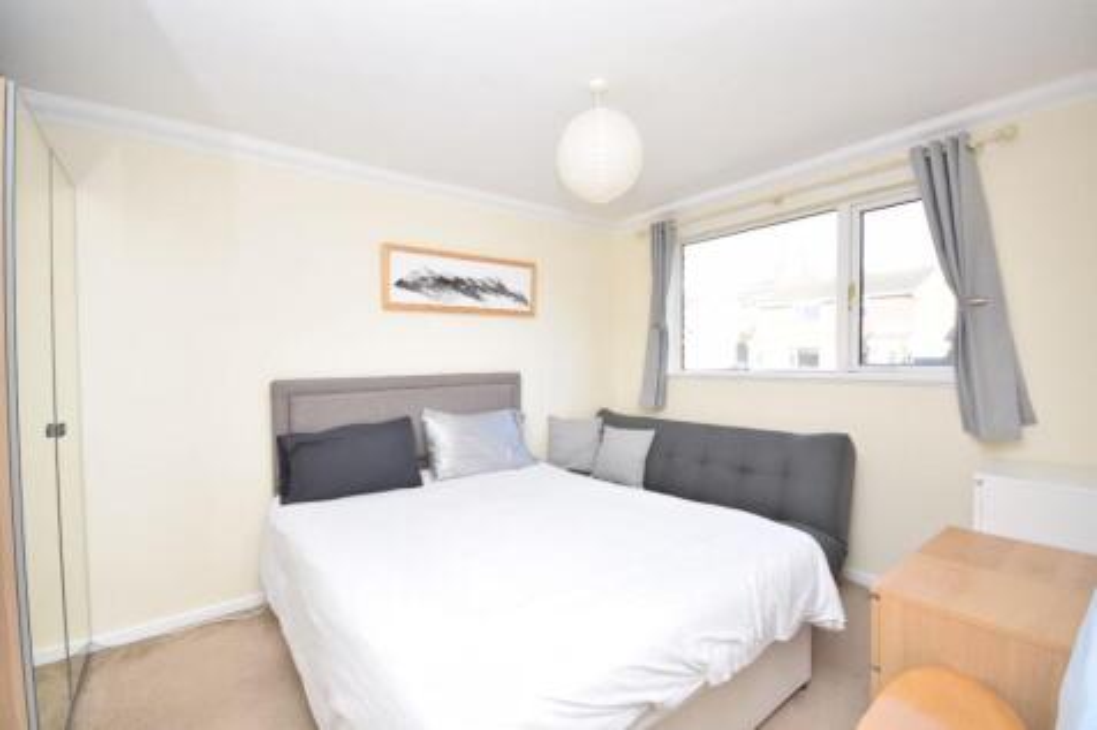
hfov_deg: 100.4
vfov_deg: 77.3
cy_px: 365
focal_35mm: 15
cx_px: 548
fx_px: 457
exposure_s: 1/60
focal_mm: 10
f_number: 4
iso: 100
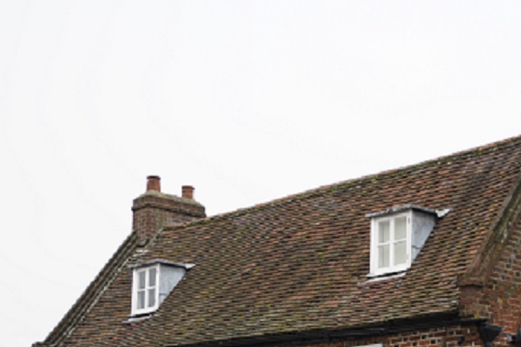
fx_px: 1114
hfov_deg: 25.9
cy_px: 368
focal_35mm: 77
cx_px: 406
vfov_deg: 17.2
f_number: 2.8
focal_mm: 35
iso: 100
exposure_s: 1/200
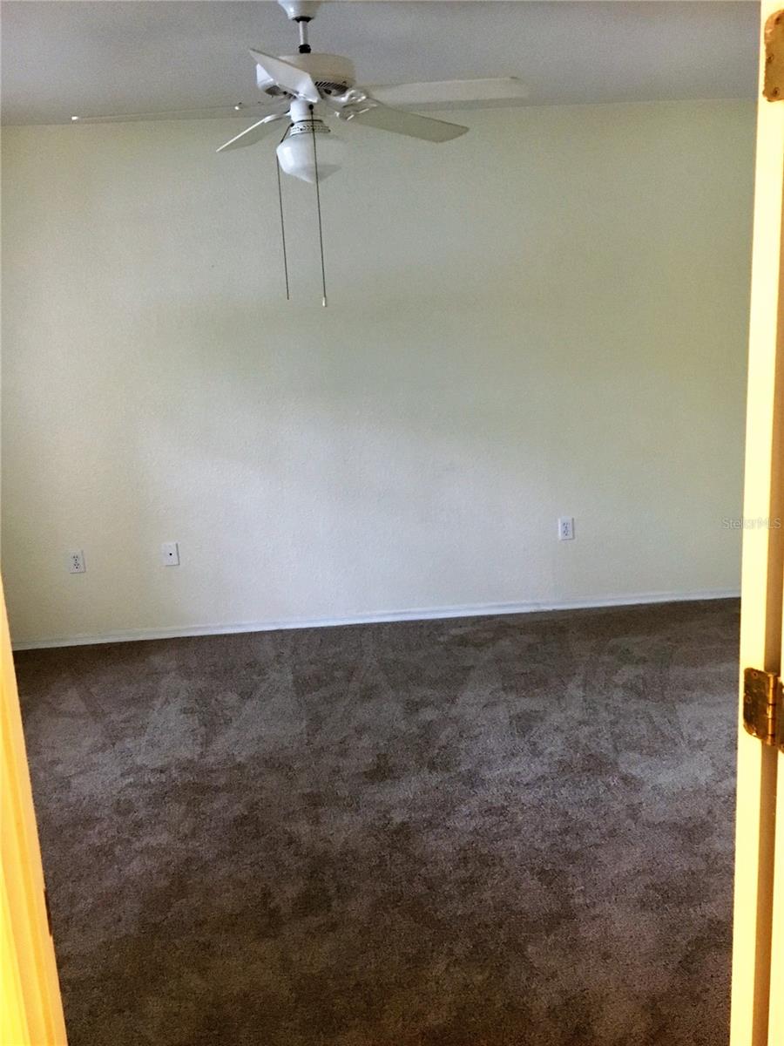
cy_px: 523
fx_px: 876
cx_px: 392
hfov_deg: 48.2
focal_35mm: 29
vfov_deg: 61.7
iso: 250
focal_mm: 4.15
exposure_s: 1/15
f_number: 2.2
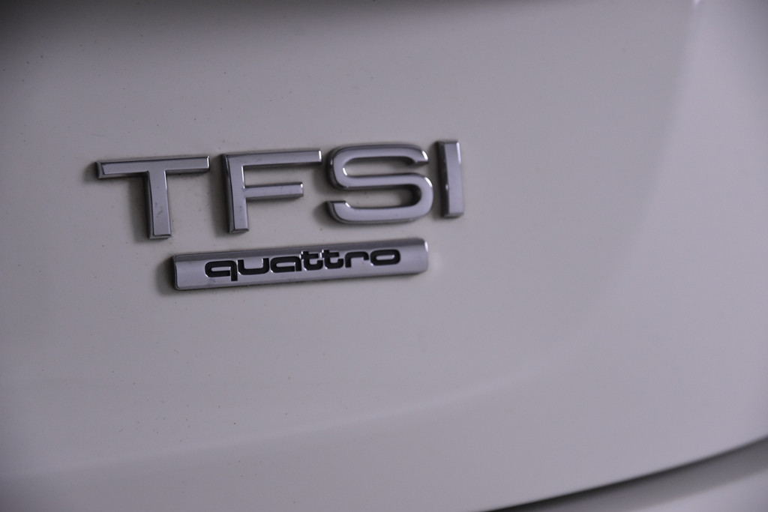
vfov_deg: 13.0
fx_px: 2240
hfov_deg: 19.5
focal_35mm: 105
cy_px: 256
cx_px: 384
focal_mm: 70
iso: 1600
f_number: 4.5
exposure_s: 1/320
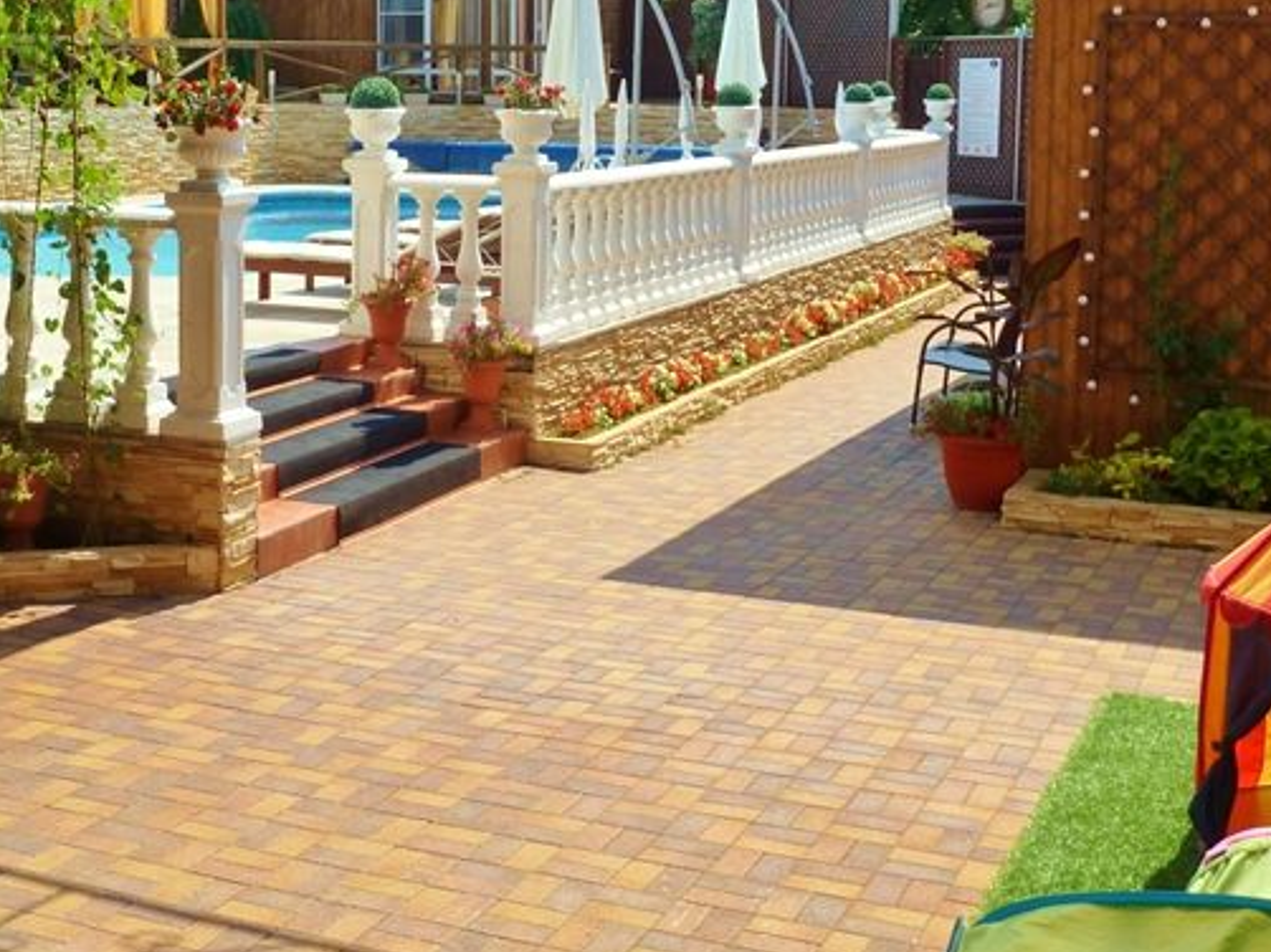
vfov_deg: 24.5
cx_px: 481
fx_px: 2165
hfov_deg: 32.6
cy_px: 230
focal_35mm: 59
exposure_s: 1/500
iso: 80
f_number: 3.6
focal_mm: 6.1
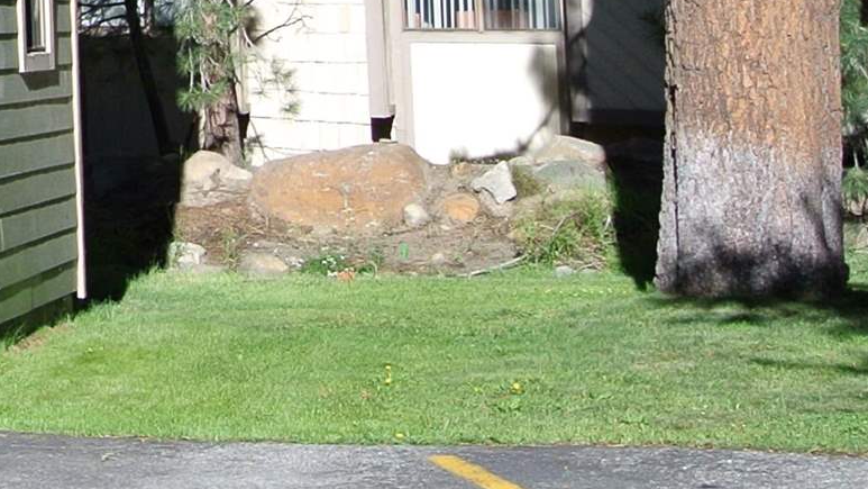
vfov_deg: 9.2
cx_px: -759
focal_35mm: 125
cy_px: -424
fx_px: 2877
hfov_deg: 14.7
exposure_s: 1/400
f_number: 5.3
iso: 100
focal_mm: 11.3
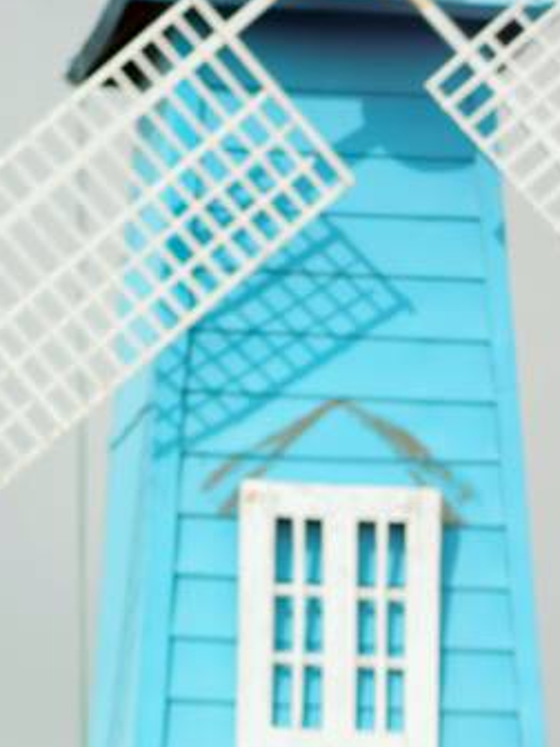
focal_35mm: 310
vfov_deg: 6.4
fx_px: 6687
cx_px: 536
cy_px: 855
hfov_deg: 4.8
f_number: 2.2
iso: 100
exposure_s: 1/4000
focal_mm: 85
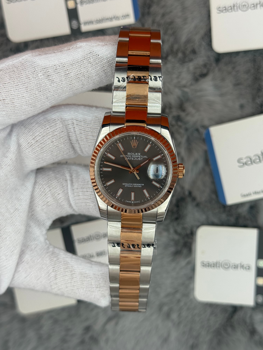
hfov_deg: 30.3
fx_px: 486
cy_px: 175
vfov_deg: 39.7
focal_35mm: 48
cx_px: 132
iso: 64
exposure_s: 1/885
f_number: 1.78
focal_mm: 6.76
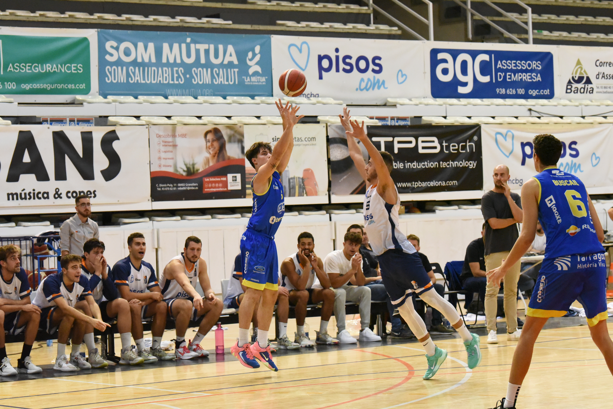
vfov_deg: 12.5
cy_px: 204
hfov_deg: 18.6
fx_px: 1874
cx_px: 306
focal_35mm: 110
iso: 12800
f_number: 6.3
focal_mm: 110
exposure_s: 1/1000
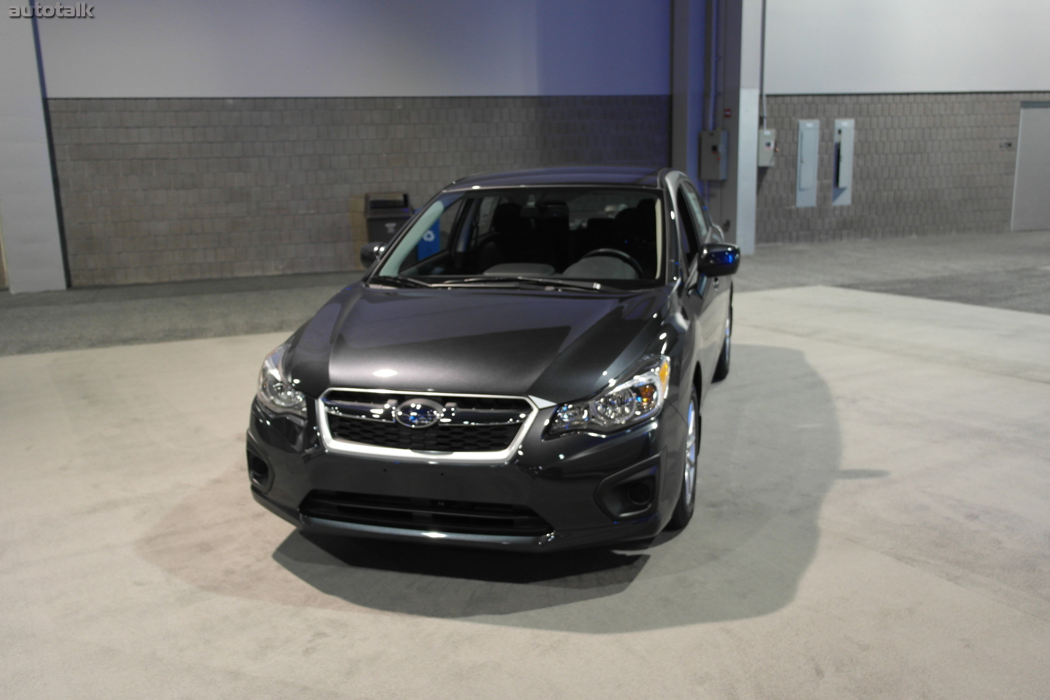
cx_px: 525
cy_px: 350
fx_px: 875
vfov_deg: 43.6
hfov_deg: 61.9
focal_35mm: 30
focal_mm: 20
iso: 400
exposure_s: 1/20
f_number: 3.5
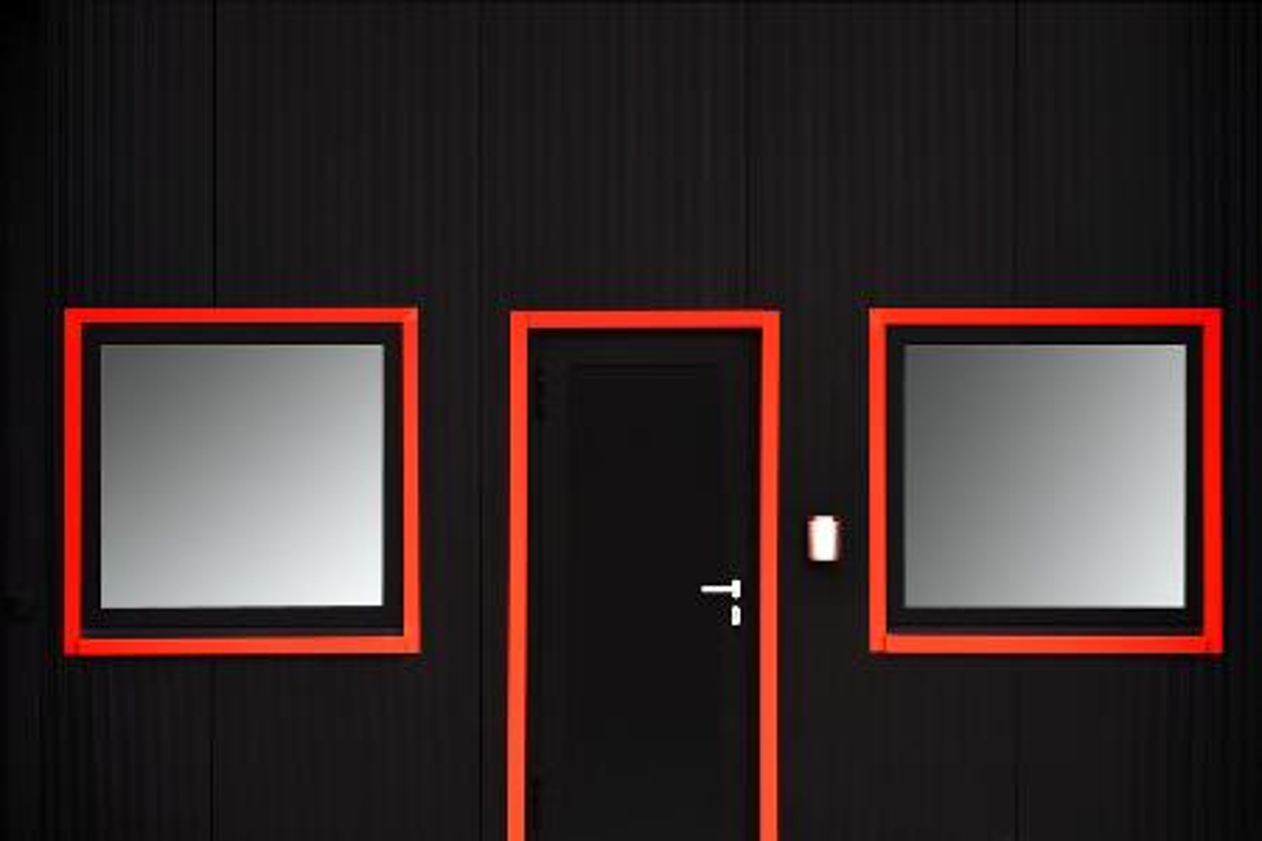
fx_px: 4101
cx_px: 631
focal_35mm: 117
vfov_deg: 11.7
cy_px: 420
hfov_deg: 17.5
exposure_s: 1/25
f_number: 5.6
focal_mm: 117
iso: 100
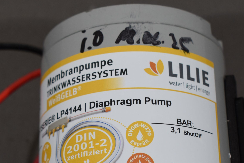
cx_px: 148
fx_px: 710
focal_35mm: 105
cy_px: 118
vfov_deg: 13.0
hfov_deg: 19.5
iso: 400
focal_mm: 45
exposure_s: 1/60
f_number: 8
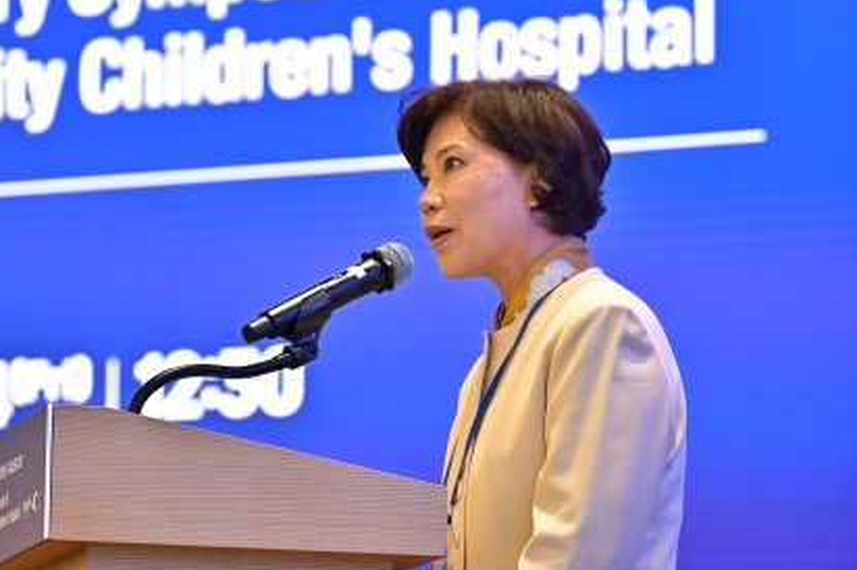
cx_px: 148
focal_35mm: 198
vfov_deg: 6.9
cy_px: 270
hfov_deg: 10.4
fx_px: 4710
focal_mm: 102
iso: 1000
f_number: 2.8
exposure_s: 1/200
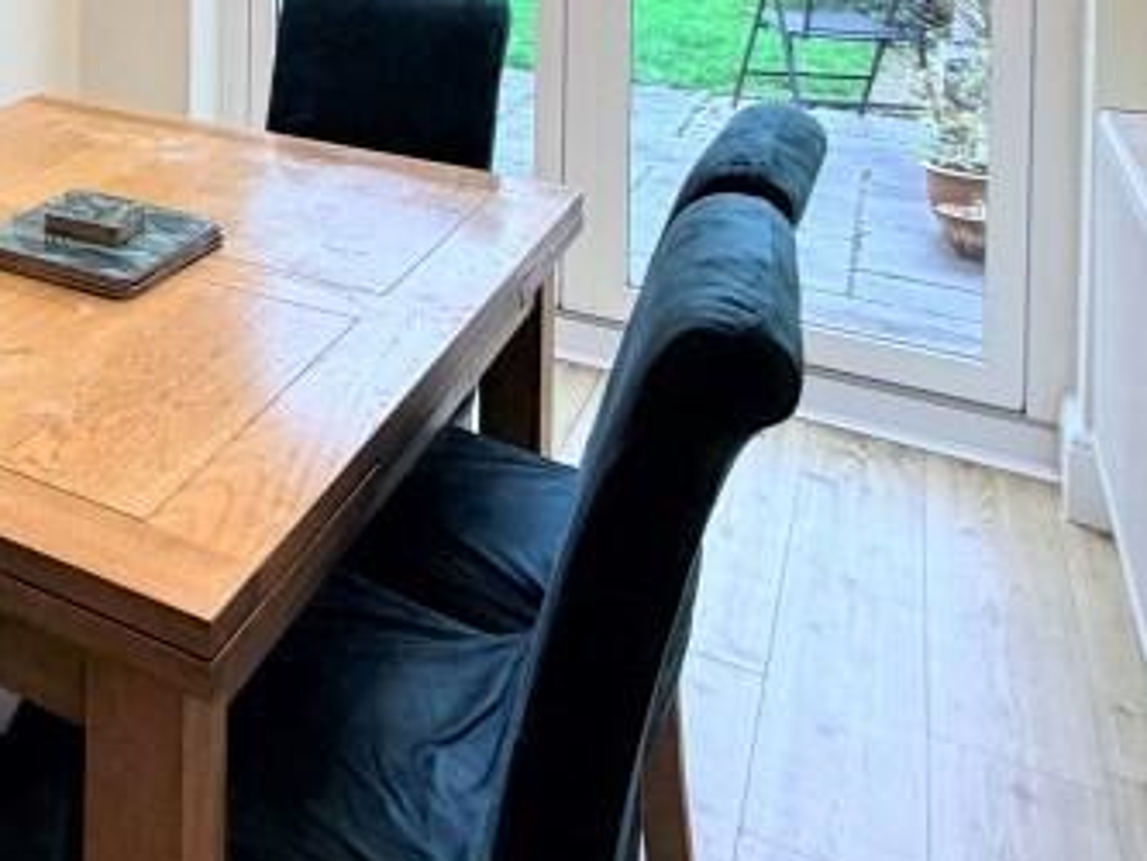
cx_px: -231
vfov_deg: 28.4
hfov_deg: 34.8
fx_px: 1425
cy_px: -220
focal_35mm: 43
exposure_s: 1/100
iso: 250
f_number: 2.2
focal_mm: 2.22
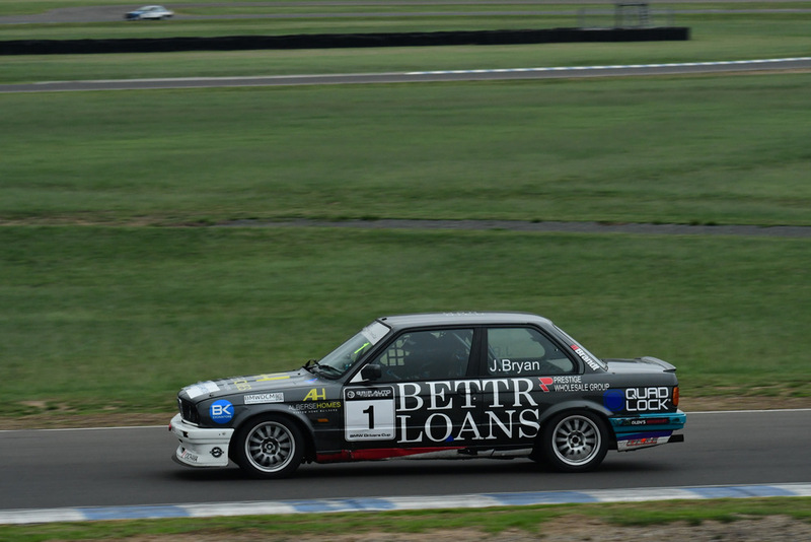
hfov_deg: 11.4
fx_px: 4056
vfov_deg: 7.6
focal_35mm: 180
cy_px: 271
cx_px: 406
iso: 1600
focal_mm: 120
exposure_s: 1/400
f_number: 11
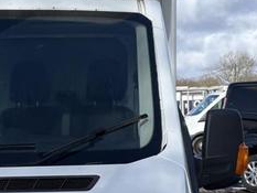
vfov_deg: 14.6
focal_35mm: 100
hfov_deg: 19.4
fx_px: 743
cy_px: 179
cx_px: 52
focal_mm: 5.96
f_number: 1.6
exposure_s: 1/3125
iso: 50
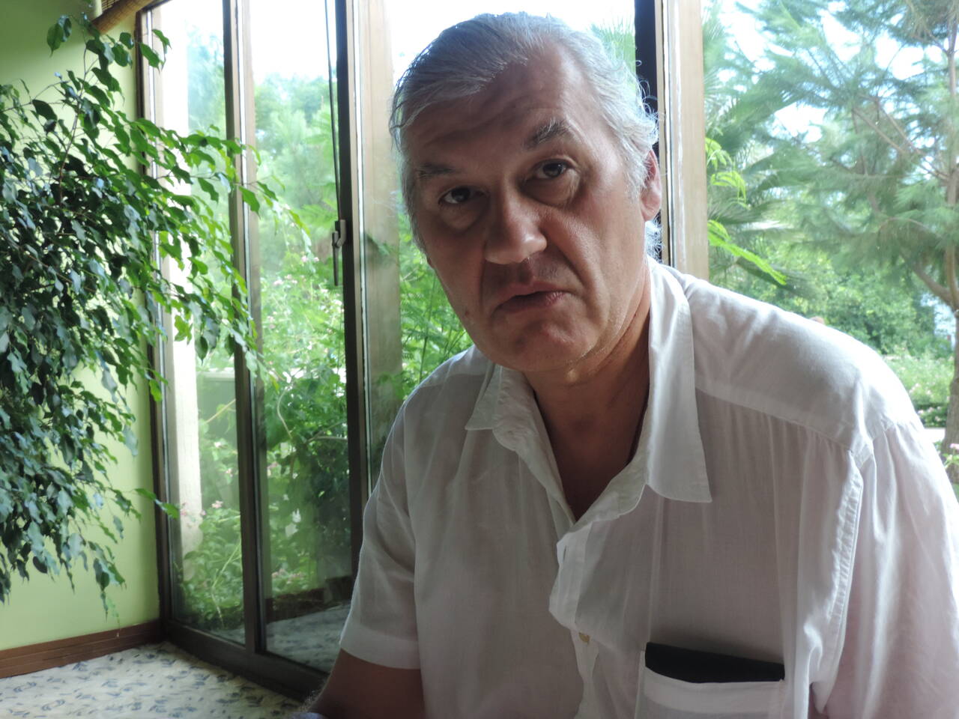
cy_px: 360
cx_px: 480
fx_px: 1191
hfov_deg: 43.9
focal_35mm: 43
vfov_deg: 33.6
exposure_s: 1/50
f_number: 3.4
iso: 220
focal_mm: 7.6
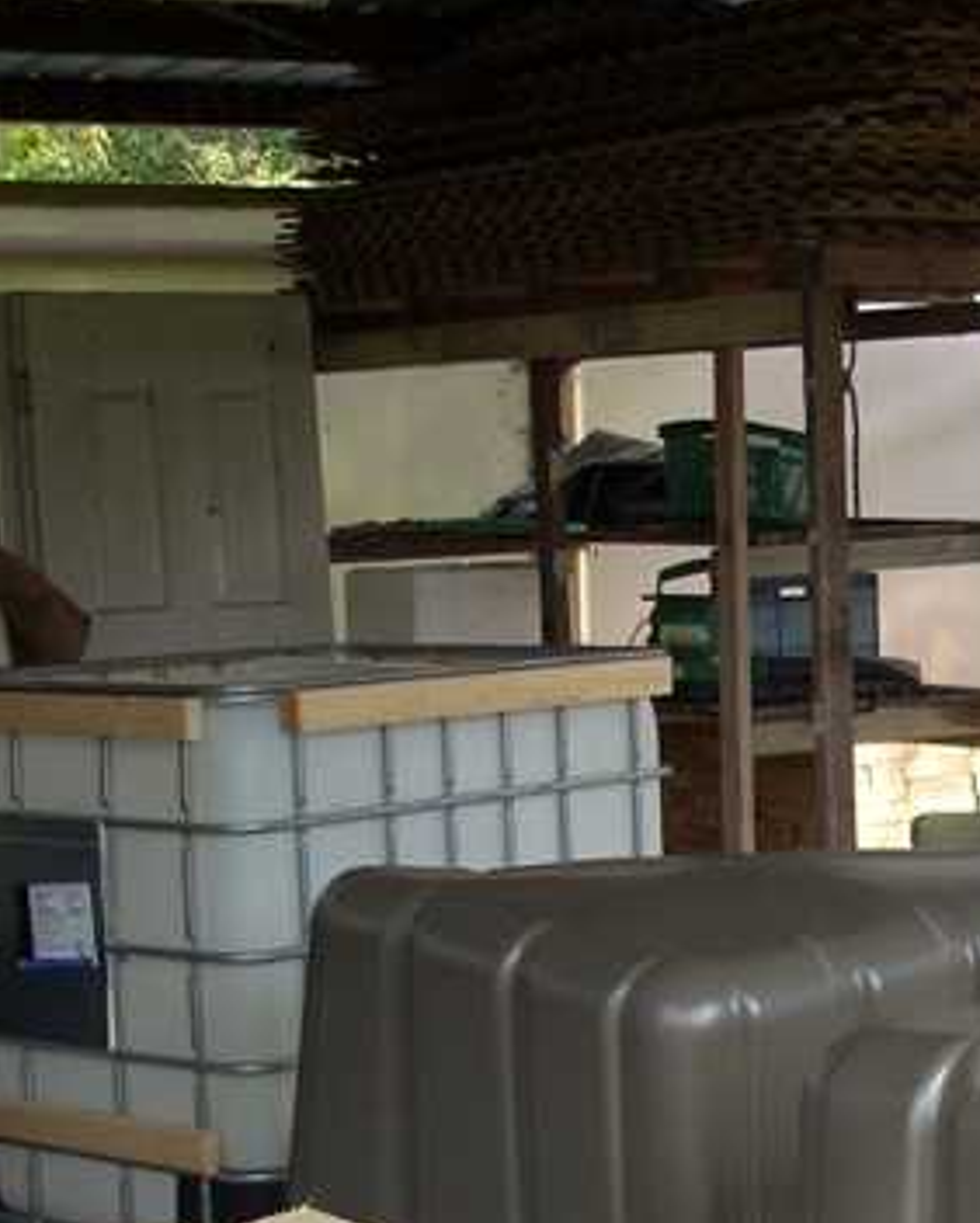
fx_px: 2970
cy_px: 837
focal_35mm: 82
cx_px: 858
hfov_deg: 18.5
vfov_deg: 23.1
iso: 64
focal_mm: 6.2
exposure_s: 1/220
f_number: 2.8
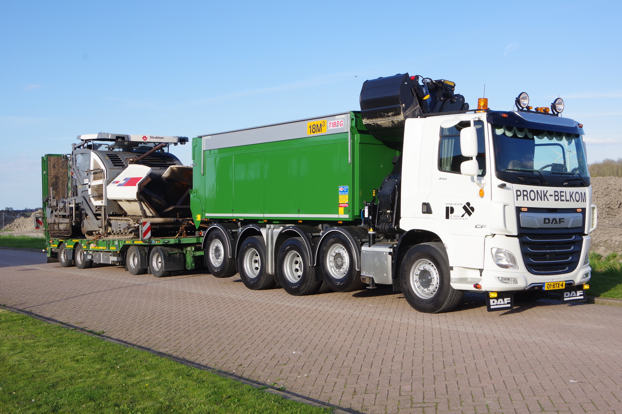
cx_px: 311
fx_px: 726
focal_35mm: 42
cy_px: 207
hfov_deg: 46.4
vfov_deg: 31.9
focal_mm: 28
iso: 200
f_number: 10
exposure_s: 1/125
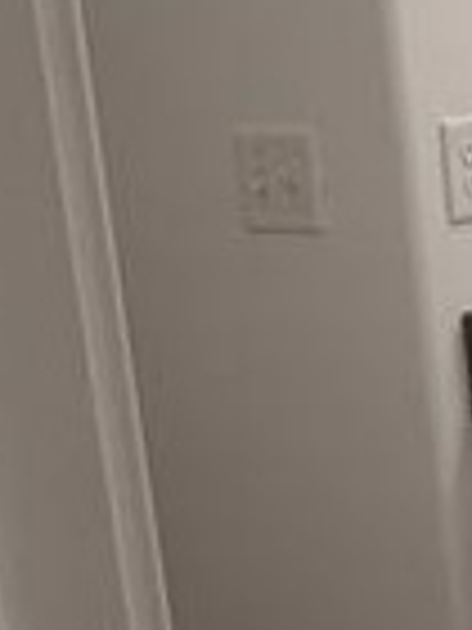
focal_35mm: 77
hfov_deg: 12.6
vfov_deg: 24.9
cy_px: 117
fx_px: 1400
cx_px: 1263
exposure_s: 1/120
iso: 32
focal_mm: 2.22
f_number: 2.2
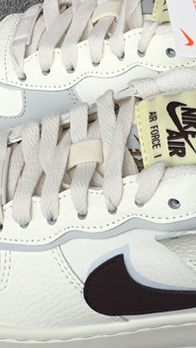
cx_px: 133
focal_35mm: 86
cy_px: 156
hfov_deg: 14.1
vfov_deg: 24.7
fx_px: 793
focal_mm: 3.3
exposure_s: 1/210
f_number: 2.4
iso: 25
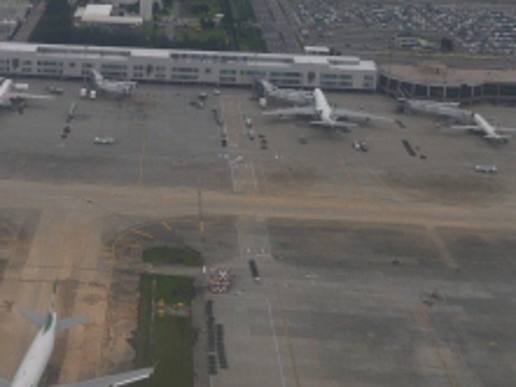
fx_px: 1089
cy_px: 37
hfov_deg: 25.7
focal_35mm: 73
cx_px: 40
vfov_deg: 19.8
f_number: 5
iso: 160
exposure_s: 1/160
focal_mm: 18
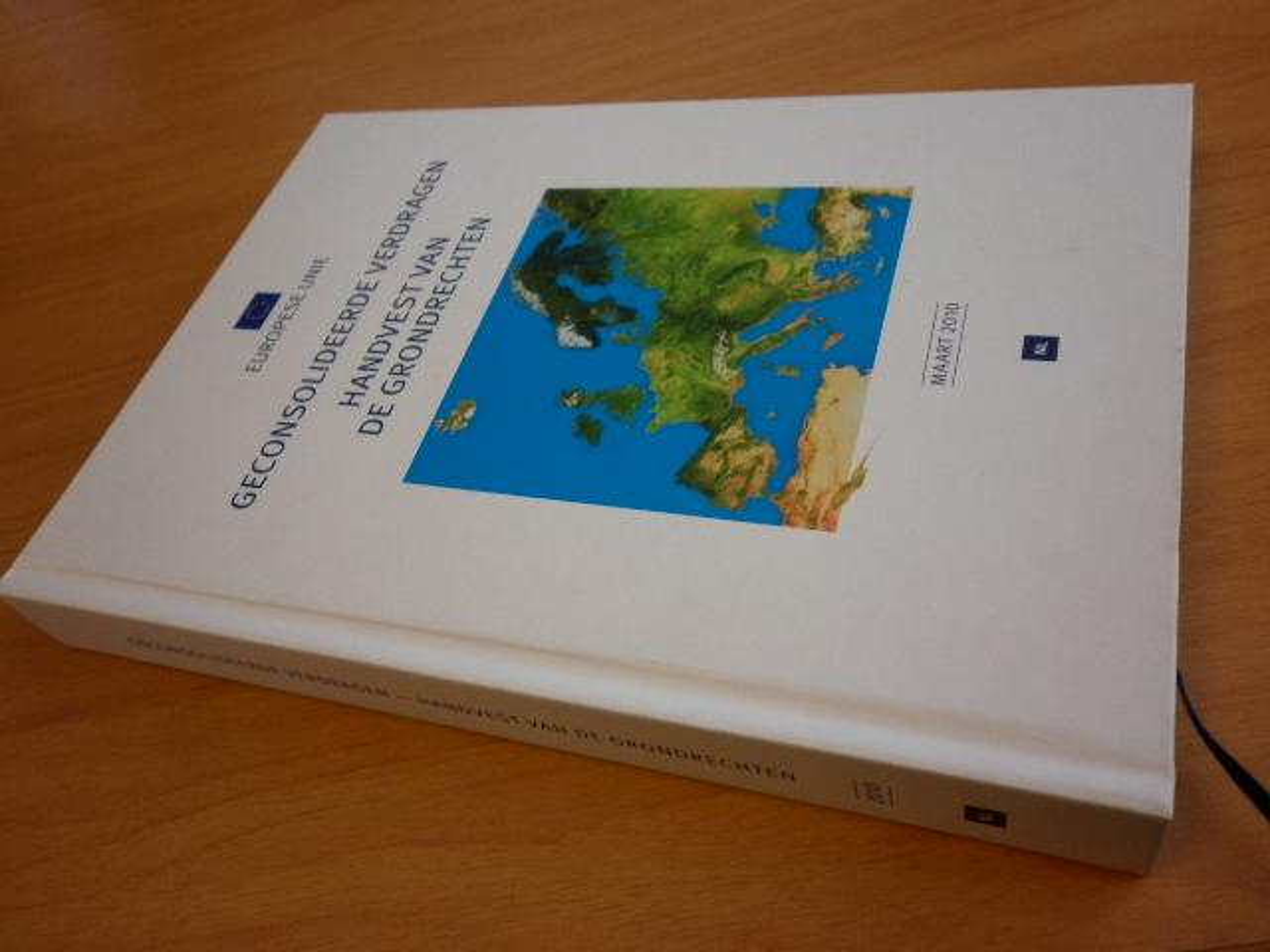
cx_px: 635
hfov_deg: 63.4
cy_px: 476
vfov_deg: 49.7
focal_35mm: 28
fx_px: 1027
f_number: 2.8
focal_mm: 5
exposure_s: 1/60
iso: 80
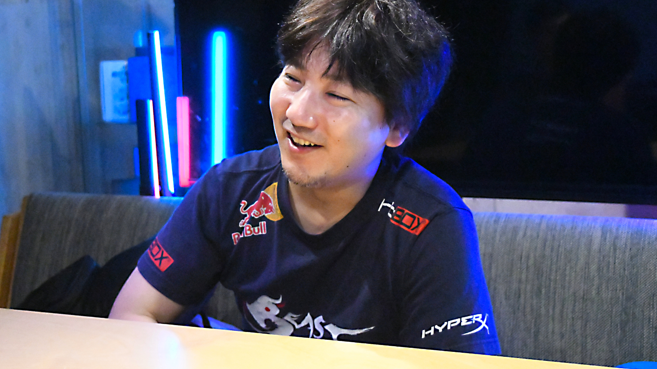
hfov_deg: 34.9
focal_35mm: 60
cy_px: 155
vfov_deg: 20.0
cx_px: 330
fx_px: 1045
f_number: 4.8
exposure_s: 1/1000
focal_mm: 38
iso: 32000
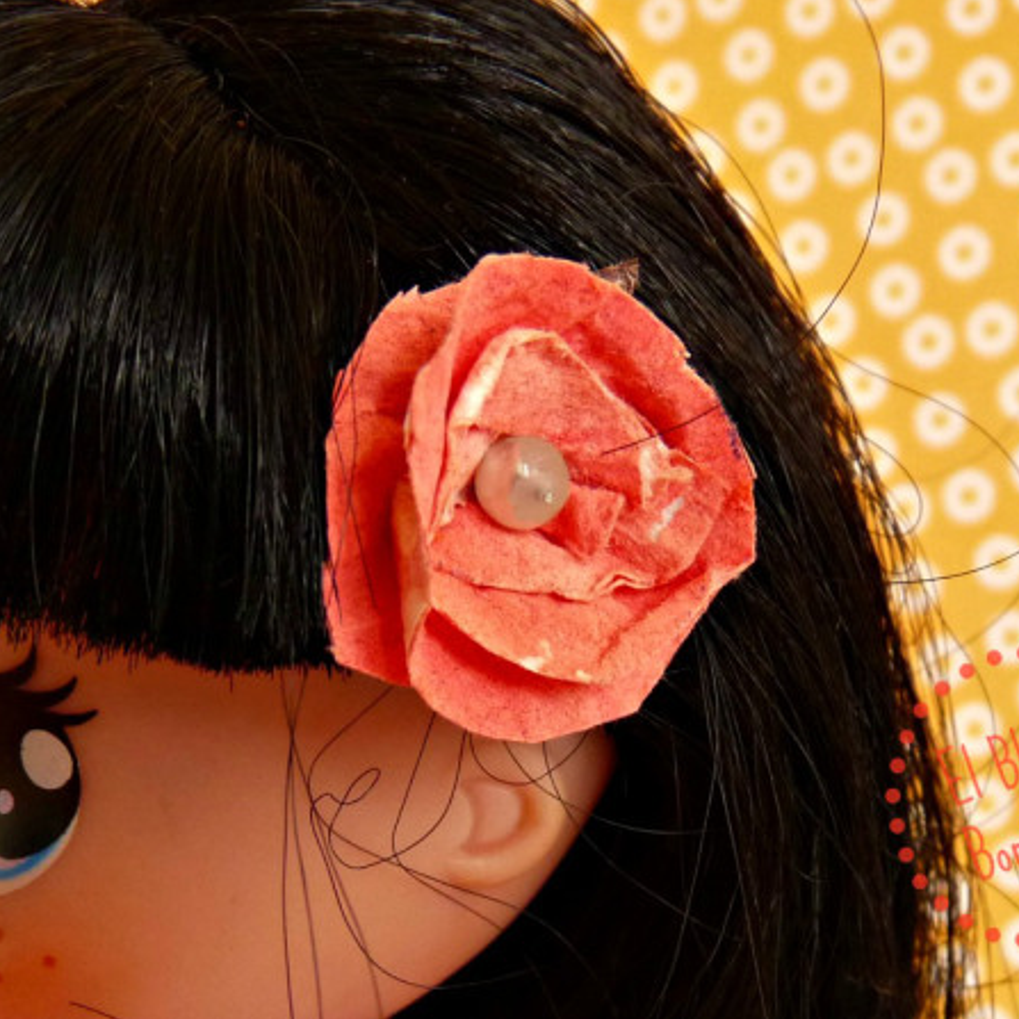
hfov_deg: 50.8
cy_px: 508
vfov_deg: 51.1
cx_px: 606
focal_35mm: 32
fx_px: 1066
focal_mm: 4.8
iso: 200
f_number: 2.8
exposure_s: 1/30
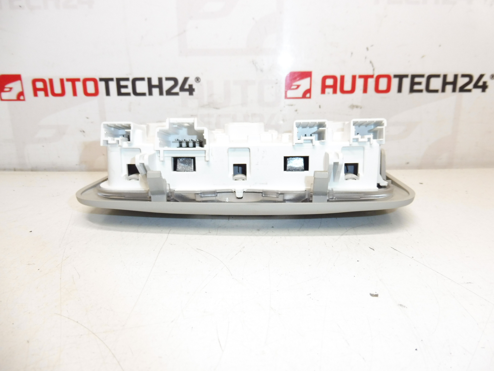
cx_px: 247
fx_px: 343
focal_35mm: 24
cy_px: 186
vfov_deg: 56.8
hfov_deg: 71.6
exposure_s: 1/125
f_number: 3.5
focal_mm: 4.3
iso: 200
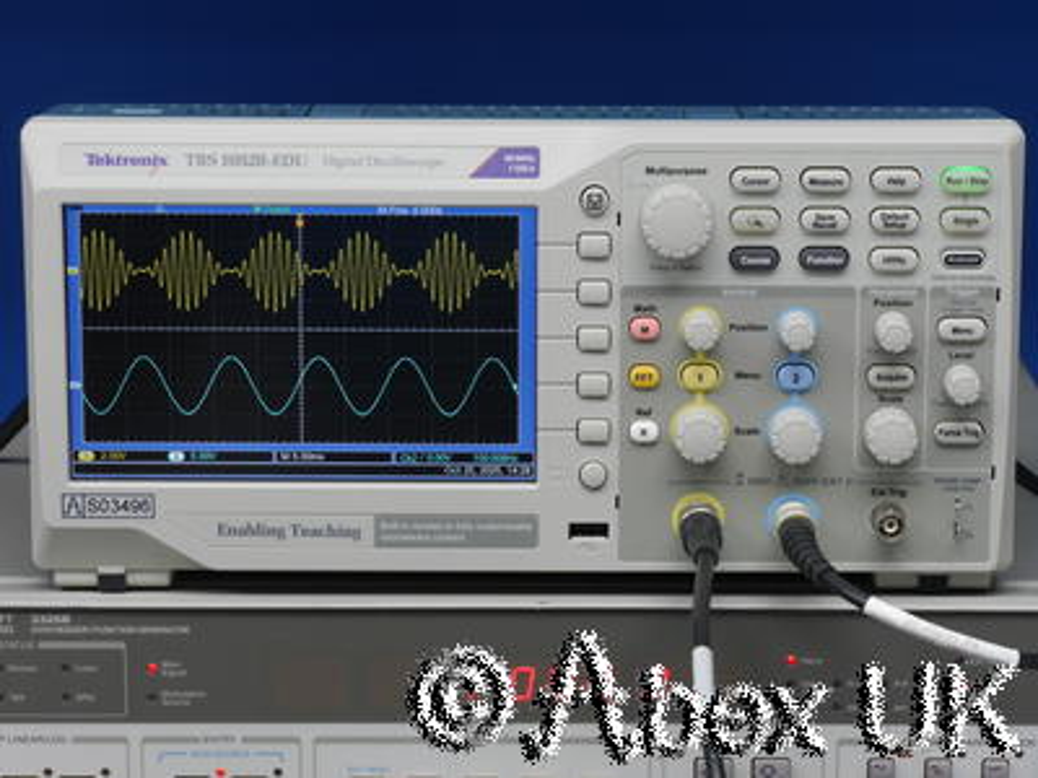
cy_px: 389
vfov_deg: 12.1
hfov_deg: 16.1
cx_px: 519
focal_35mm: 122
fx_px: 3658
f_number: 11
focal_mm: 61
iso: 400
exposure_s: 1/10
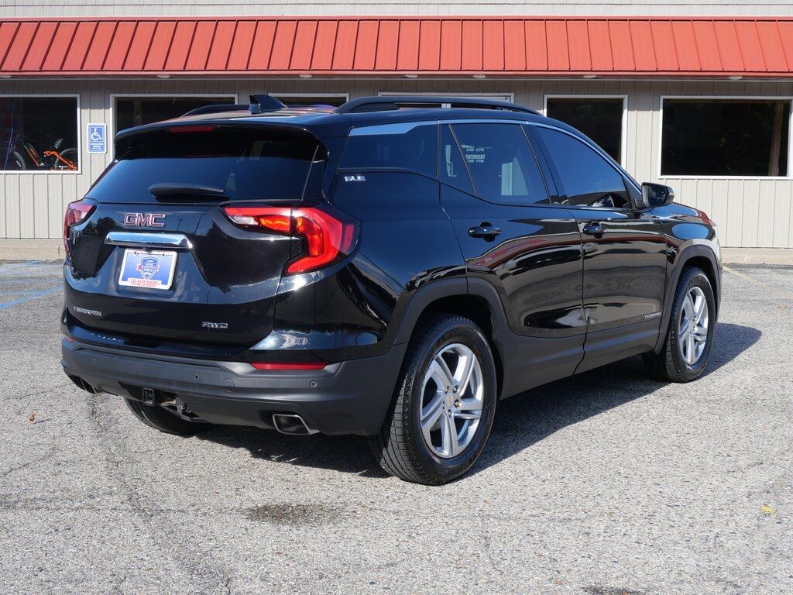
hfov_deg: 39.7
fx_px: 1100
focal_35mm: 48
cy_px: 298
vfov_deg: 30.3
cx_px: 396
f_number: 7.1
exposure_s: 1/250
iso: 200
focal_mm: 24
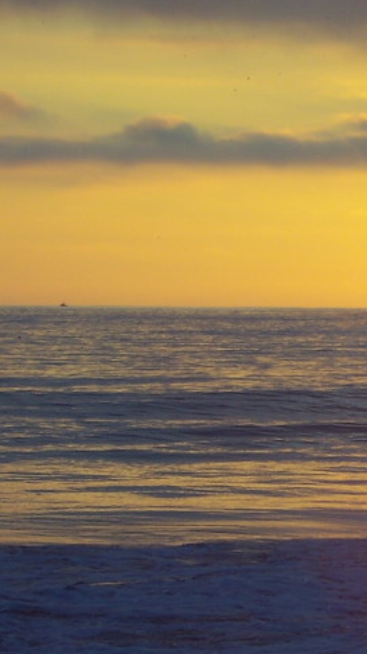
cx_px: 561
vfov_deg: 8.7
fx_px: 4295
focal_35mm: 248
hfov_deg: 4.9
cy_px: 402
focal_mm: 18
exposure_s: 1/180
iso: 80
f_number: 5.6
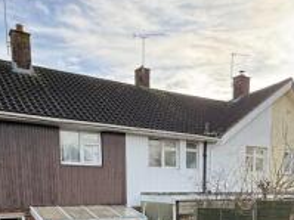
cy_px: 255
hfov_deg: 45.7
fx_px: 348
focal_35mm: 41
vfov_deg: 30.5
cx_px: 163
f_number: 2.2
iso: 64
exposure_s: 1/370
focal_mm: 2.22
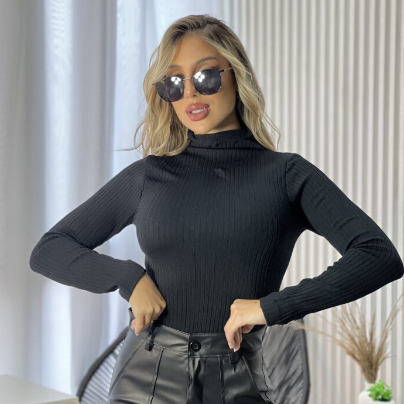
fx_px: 1215
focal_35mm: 92
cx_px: 202
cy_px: 234
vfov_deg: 18.9
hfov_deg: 18.9
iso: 160
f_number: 2.8
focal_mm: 9
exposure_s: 1/120
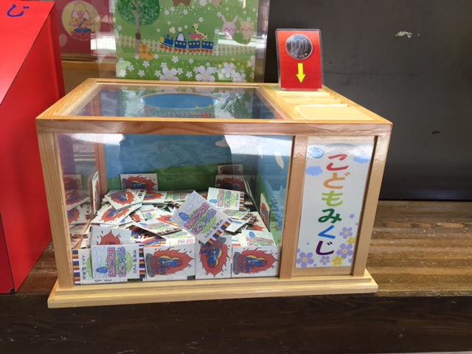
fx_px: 395
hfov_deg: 61.7
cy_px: 177
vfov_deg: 48.2
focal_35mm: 29
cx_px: 236
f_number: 2.2
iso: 40
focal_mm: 4.15
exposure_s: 1/30
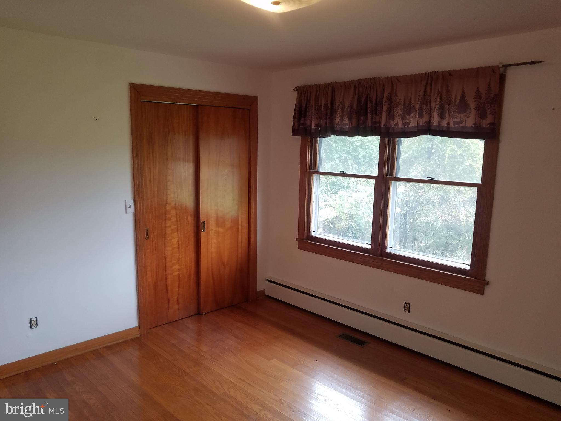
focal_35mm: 26
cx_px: 280
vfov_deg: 53.1
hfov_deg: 67.3
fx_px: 421
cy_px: 210
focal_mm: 4.2
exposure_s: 1/60
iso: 80
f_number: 1.7
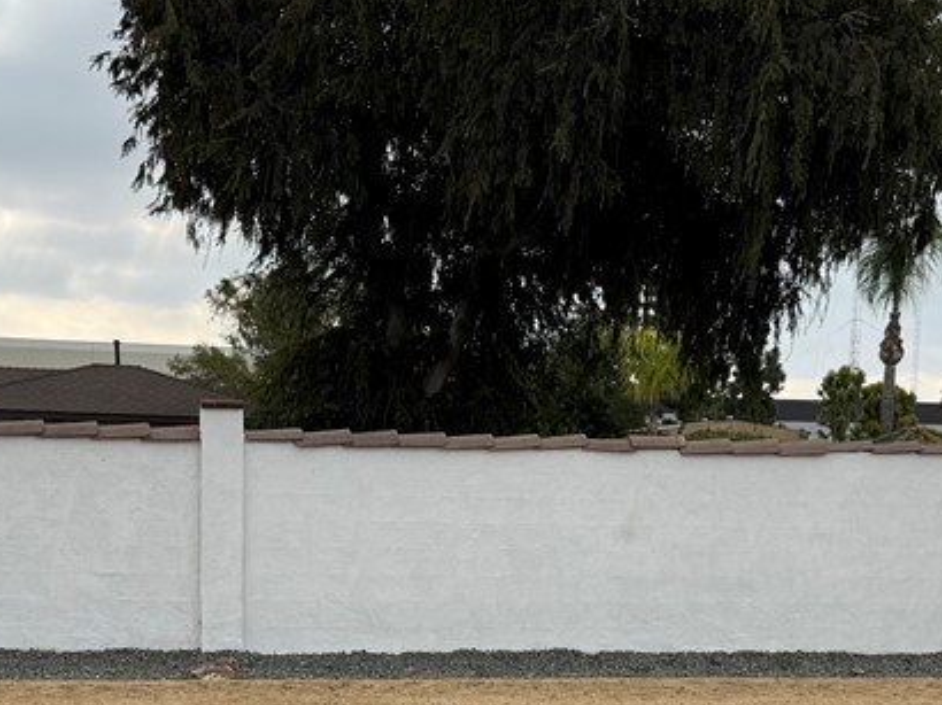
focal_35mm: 60
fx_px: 1632
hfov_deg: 32.2
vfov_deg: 23.7
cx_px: 443
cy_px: 645
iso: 100
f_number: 1.78
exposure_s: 1/3759
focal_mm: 6.76
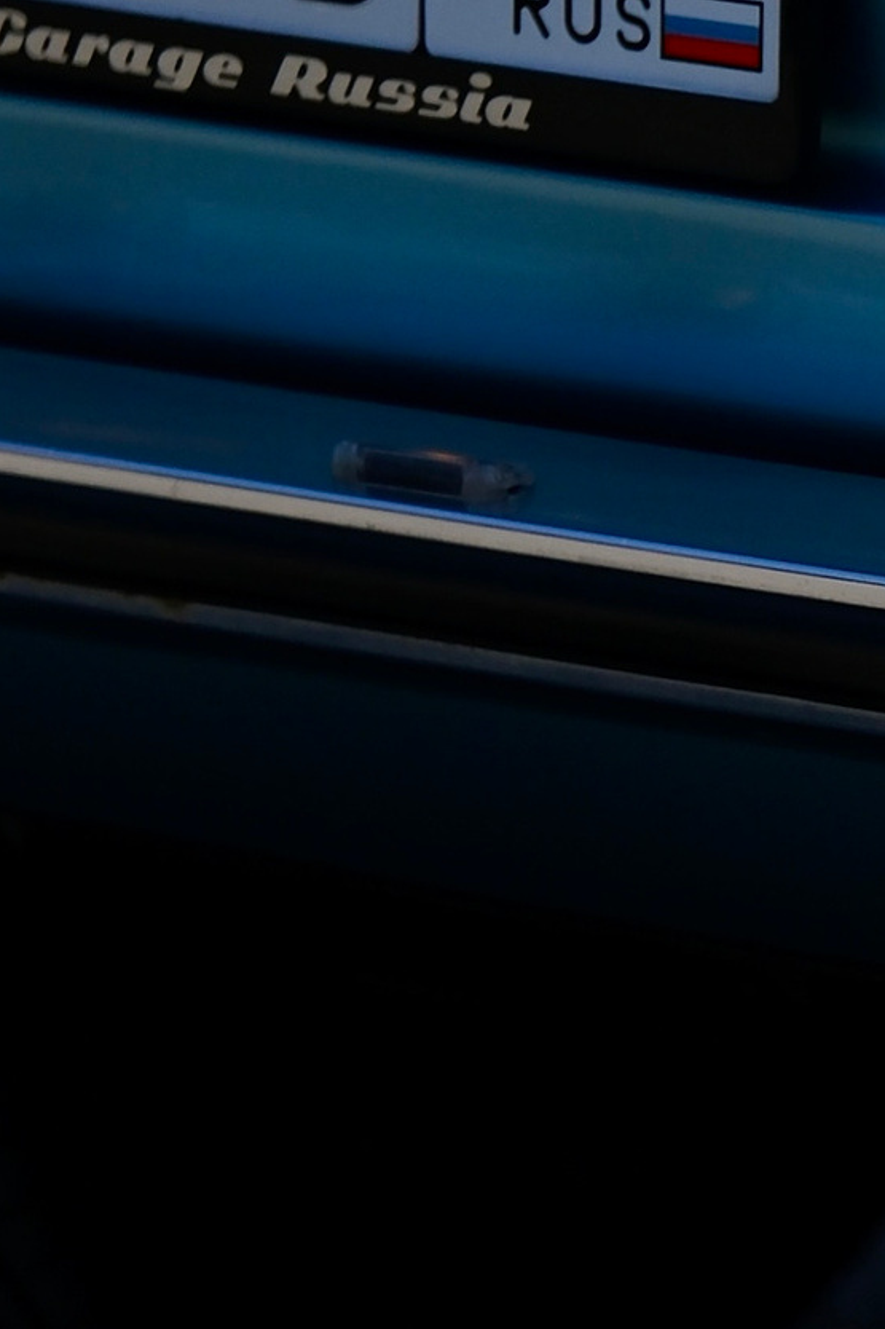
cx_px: 1756
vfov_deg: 4.0
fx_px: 19218
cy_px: 996
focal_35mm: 521
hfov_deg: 2.6
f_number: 1.4
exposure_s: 1/17000
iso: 160
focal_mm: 75
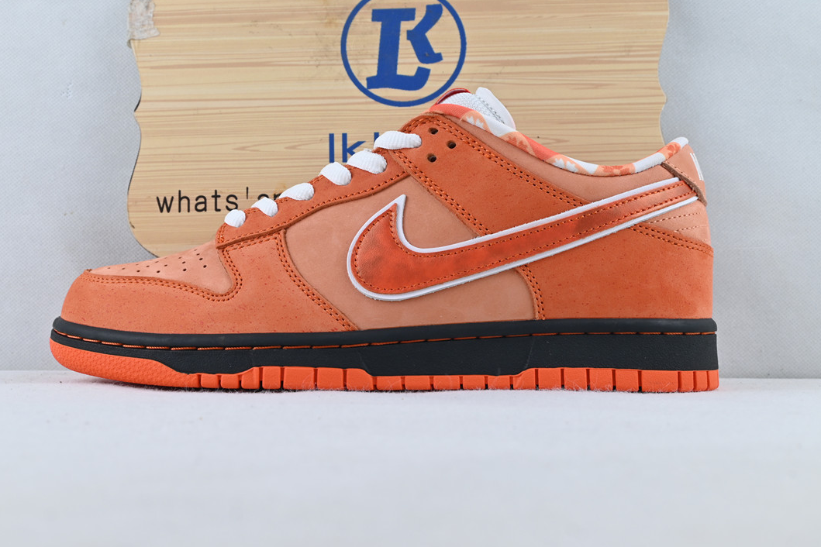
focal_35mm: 51
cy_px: 245
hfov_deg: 38.9
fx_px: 1163
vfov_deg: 26.5
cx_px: 377
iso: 100
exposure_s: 1/30
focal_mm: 30
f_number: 7.1
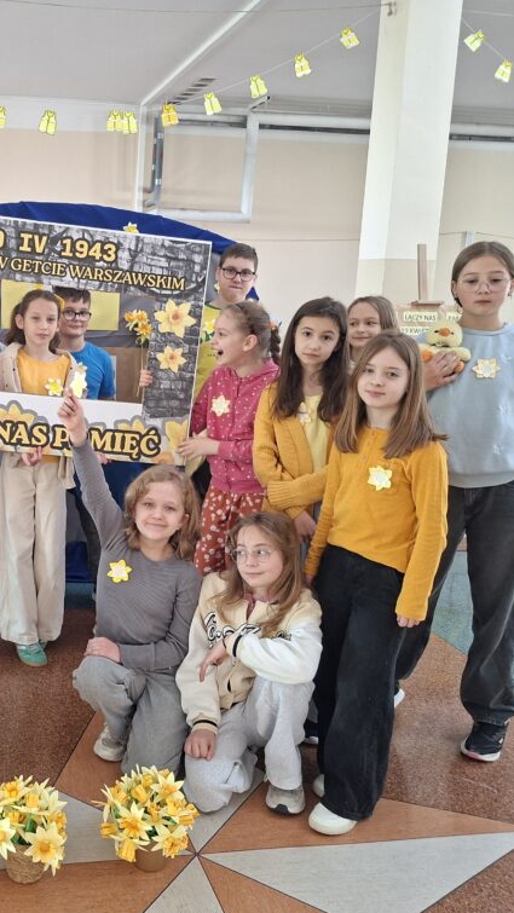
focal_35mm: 34
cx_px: 48
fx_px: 823
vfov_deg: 58.0
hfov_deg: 32.9
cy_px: 453
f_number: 1.8
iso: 200
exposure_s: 1/50
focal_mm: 5.54
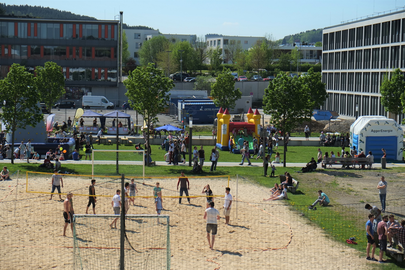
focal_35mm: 83
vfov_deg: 16.5
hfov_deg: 24.5
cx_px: 202
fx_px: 934
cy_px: 135
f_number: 5
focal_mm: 55
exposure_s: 1/2200
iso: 400
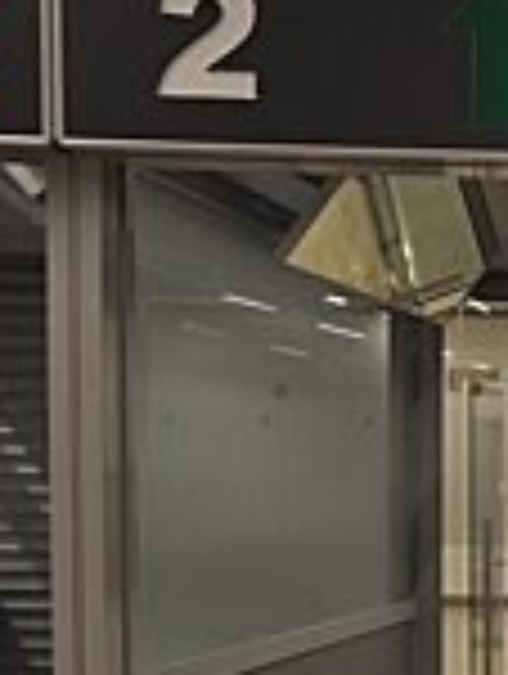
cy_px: 621
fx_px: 1971
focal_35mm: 101
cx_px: 1059
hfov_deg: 12.6
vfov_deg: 19.0
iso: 400
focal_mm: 20
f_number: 4
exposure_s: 1/60
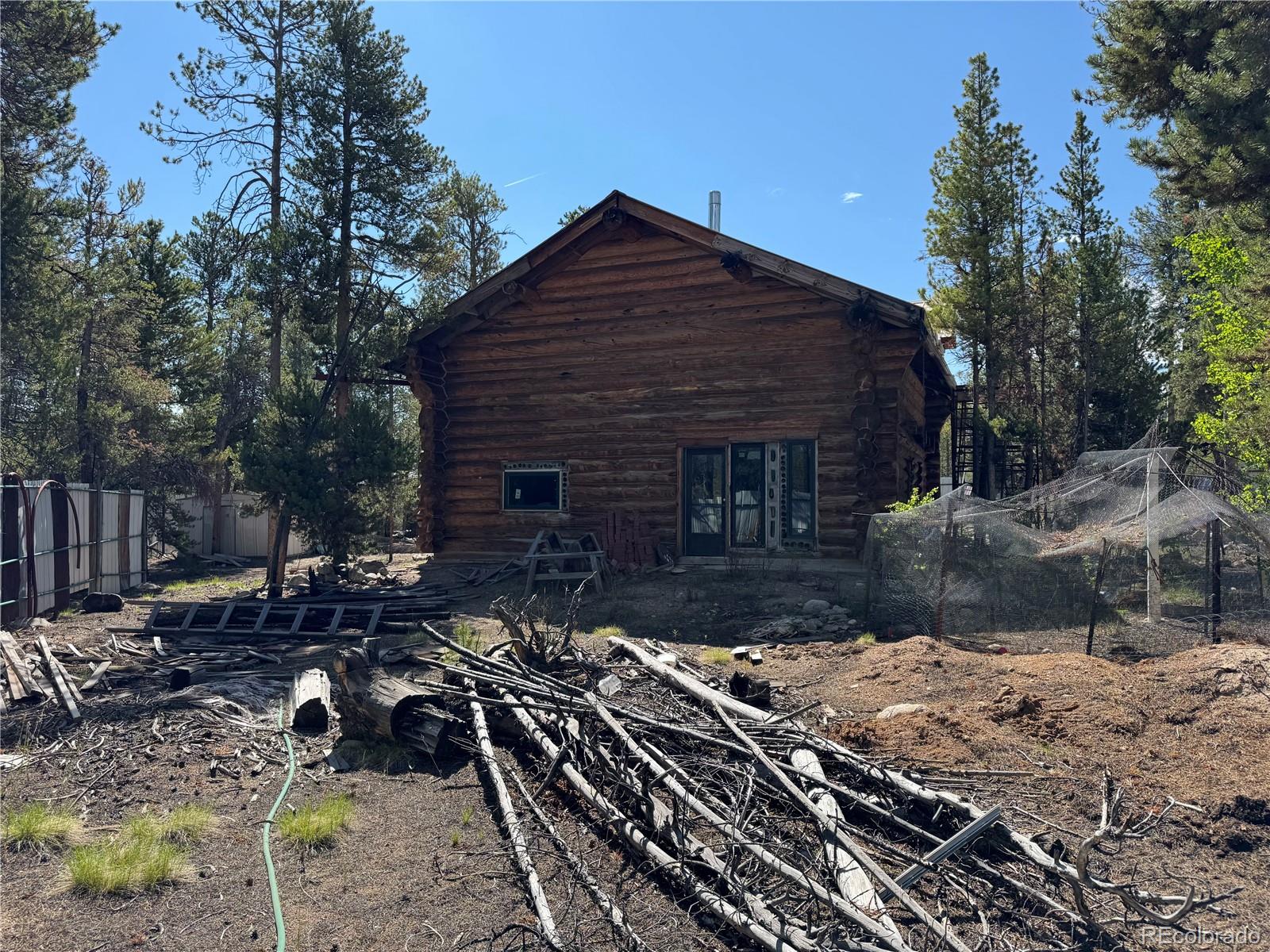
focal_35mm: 24
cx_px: 635
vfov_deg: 56.8
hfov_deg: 71.6
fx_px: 881
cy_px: 476
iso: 80
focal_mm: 6.76
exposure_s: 1/2959
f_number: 1.78
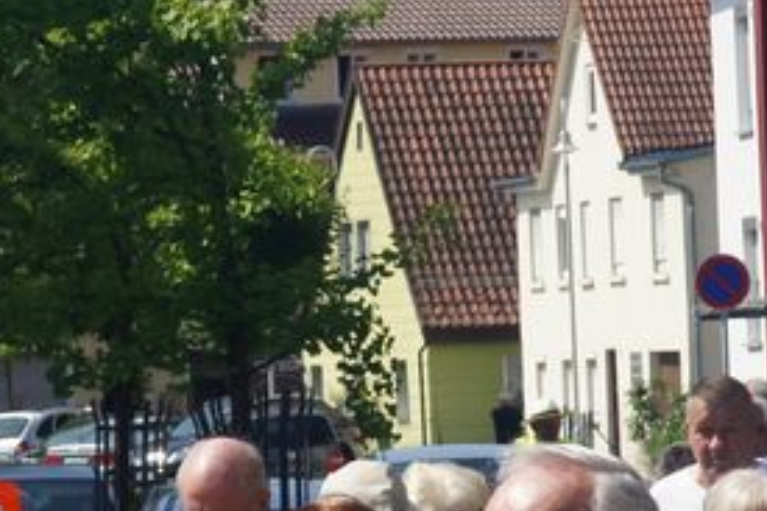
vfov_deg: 4.1
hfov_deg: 6.2
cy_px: 591
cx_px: 382
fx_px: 7133
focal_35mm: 335
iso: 100
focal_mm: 60
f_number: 11
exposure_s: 1/160
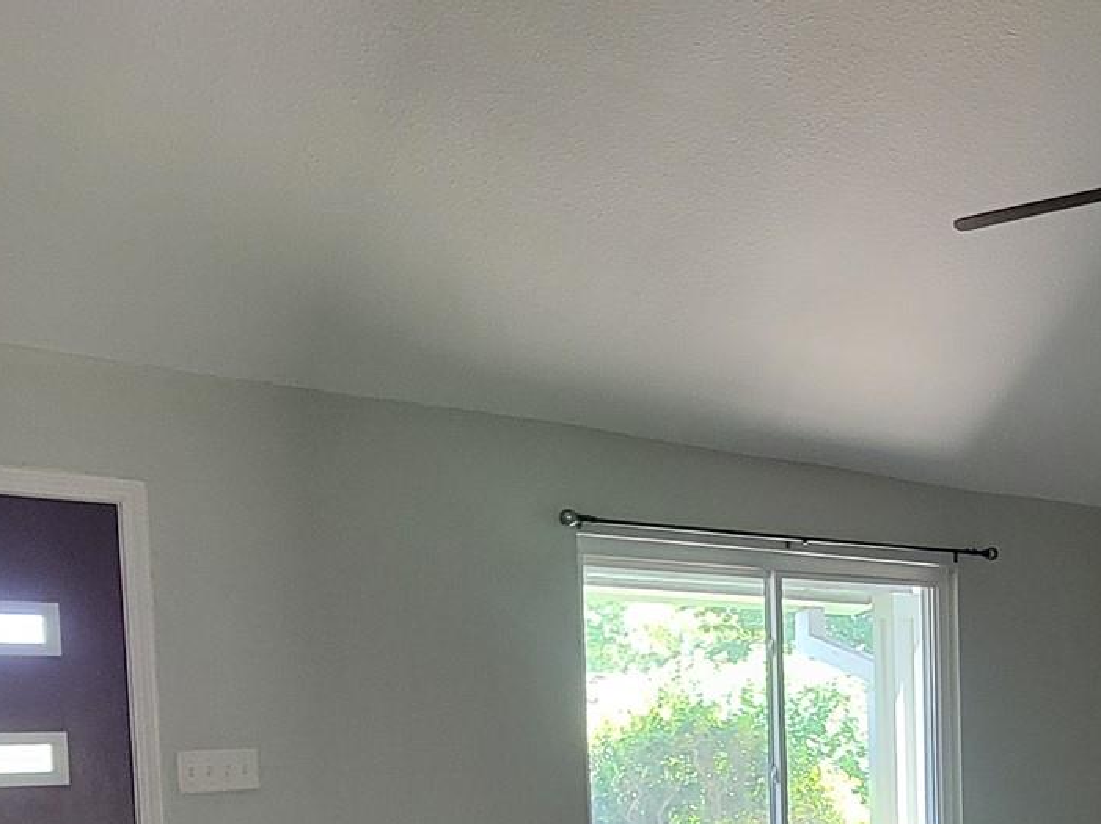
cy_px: 791
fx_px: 1208
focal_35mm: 38
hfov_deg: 47.0
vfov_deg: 34.8
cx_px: 839
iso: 400
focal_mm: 2.2
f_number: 2.2
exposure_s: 1/30
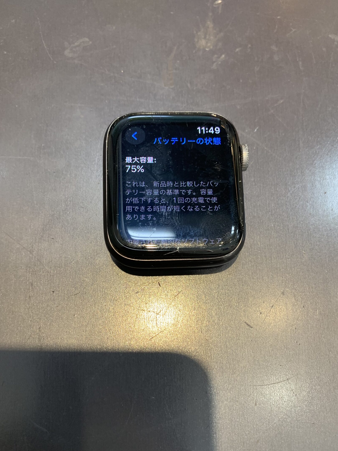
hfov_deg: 45.4
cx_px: 187
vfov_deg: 58.0
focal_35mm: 31
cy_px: 265
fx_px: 404
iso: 100
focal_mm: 4.25
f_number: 1.8
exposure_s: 1/79
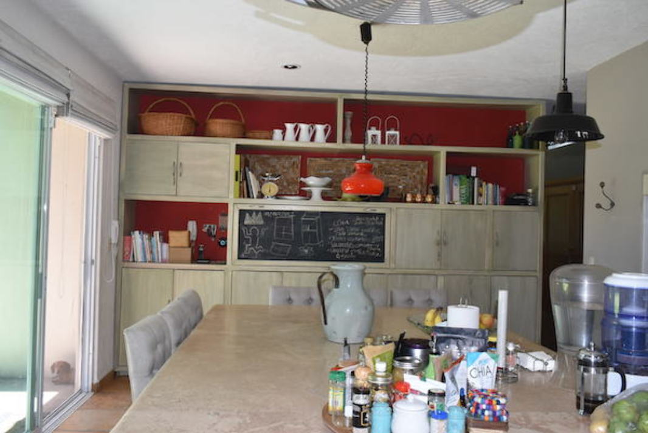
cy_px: 216
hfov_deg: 59.5
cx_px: 324
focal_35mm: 32
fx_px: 567
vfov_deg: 41.8
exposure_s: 1/125
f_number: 5.6
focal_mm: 21
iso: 800
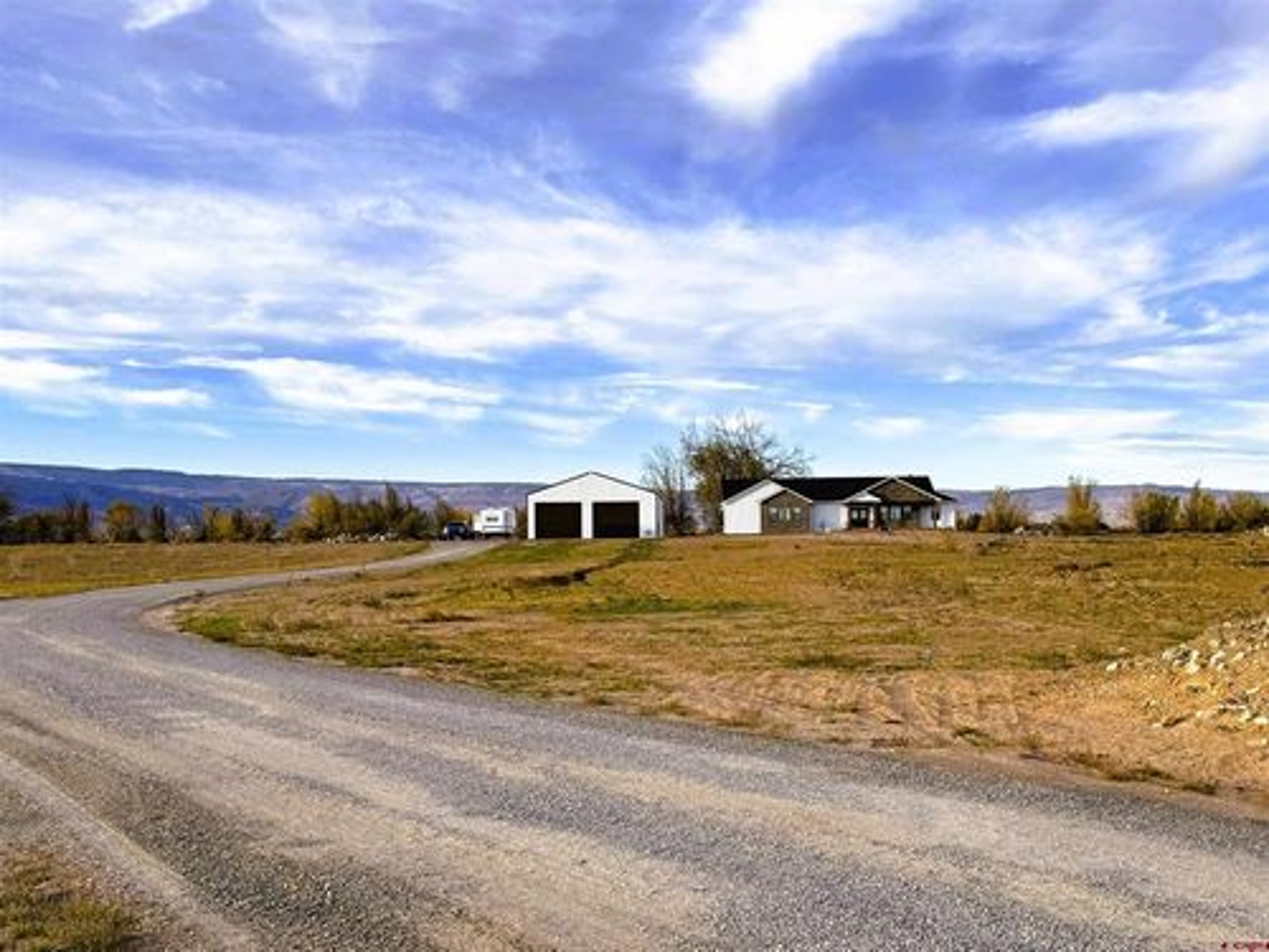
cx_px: 634
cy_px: 476
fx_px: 1100
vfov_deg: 46.8
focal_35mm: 30
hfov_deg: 60.0
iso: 80
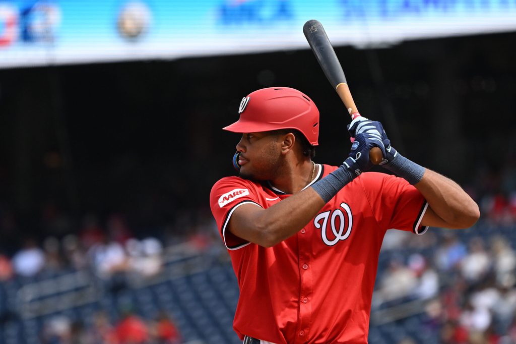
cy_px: 172
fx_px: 5158
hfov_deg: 5.7
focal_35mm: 360
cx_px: 258
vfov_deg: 3.8
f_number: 4
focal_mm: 240
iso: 1000
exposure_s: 1/4000
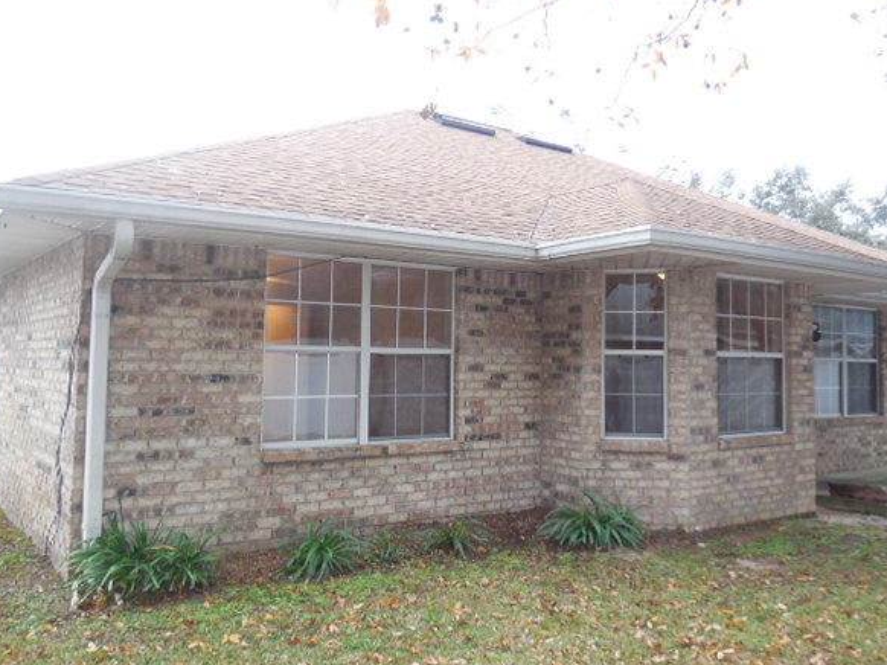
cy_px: 302
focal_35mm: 33
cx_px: 472
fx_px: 845
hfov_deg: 55.3
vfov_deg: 42.9
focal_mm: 5.3
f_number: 3.2
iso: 250
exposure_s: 1/60
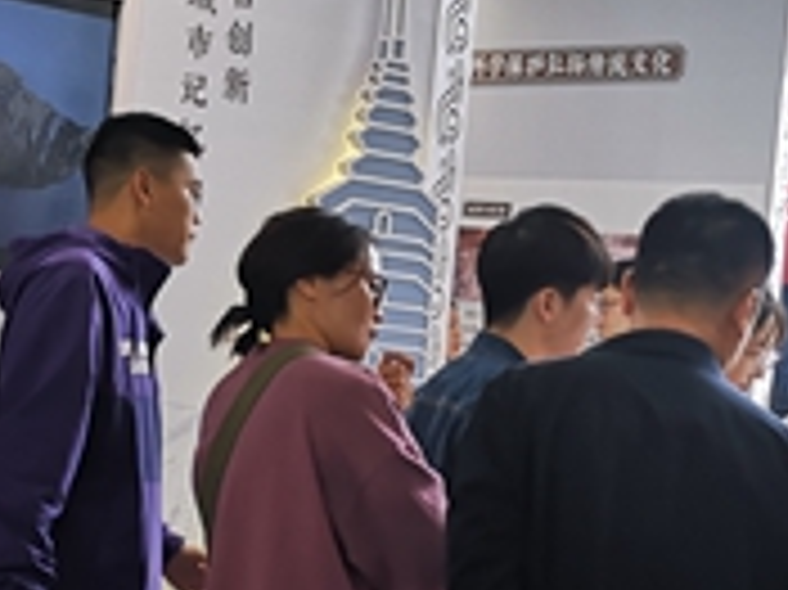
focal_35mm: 77
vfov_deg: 19.1
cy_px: 345
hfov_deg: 25.0
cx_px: 189
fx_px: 1752
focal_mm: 3.95
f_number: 1.8
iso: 50
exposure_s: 1/100
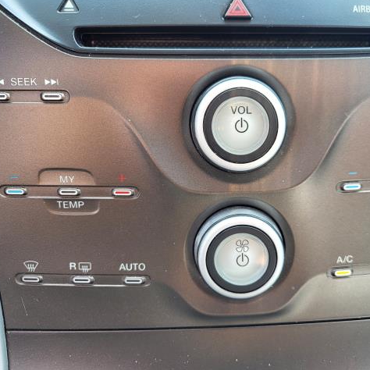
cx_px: 225
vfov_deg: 52.5
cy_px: 184
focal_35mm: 31
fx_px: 375
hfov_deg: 52.1
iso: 50
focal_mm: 5.4
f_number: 1.8
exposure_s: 1/120
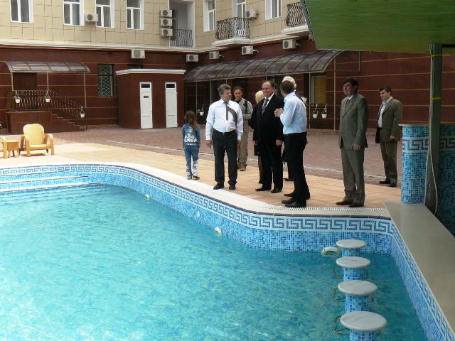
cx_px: 228
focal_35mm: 40
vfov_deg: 36.0
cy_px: 170
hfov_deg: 46.8
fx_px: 526
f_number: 5.6
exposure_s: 1/200
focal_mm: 6
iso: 100
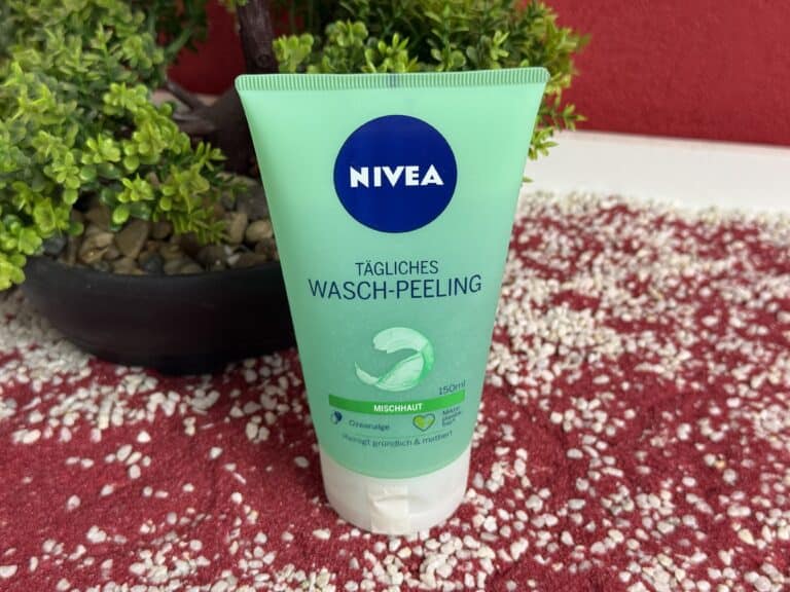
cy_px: 296
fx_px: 1095
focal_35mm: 48
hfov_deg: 39.7
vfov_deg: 30.3
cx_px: 395
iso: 64
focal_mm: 6.76
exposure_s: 1/50
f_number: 1.78
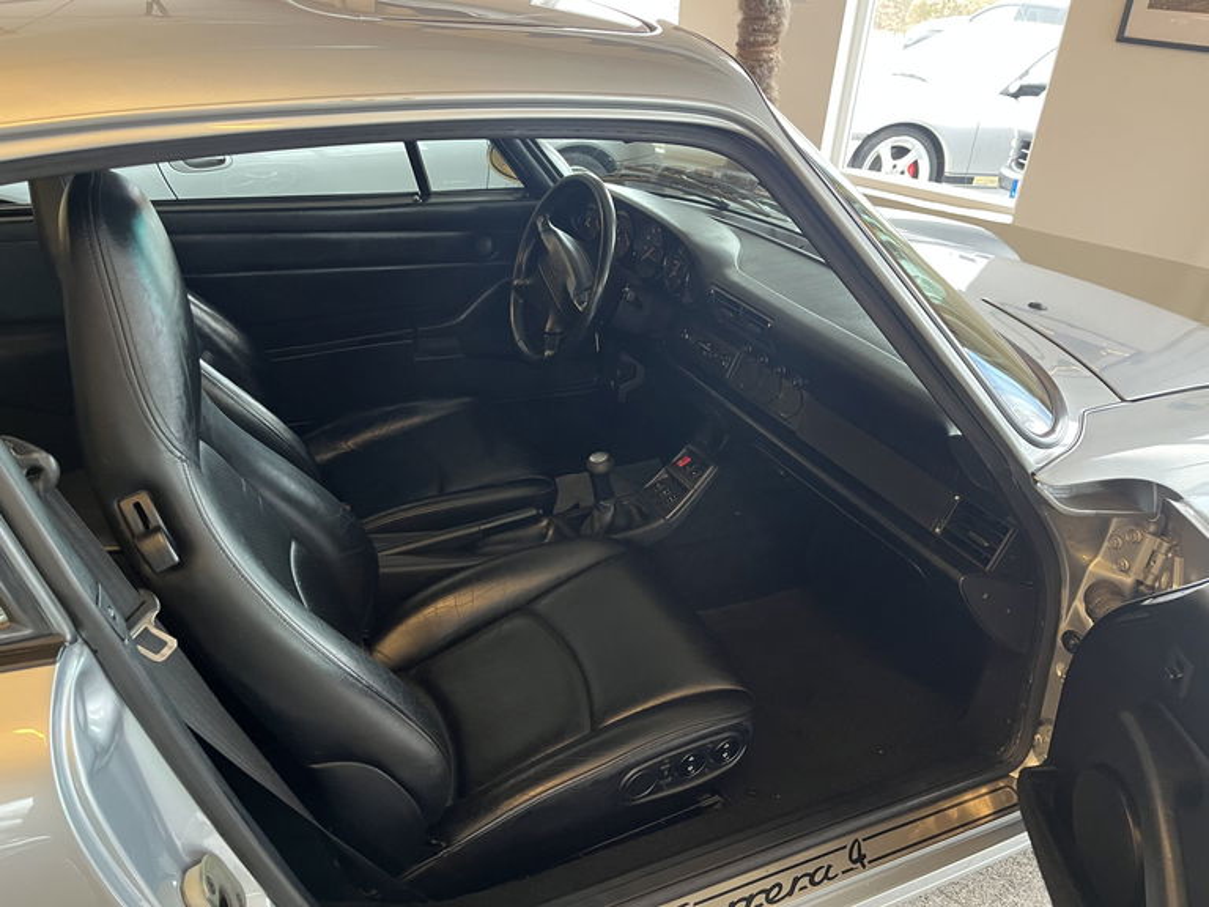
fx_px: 908
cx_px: 604
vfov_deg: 53.1
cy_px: 454
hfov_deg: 67.3
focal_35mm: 26
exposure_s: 1/33
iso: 400
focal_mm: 5.1
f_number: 1.6
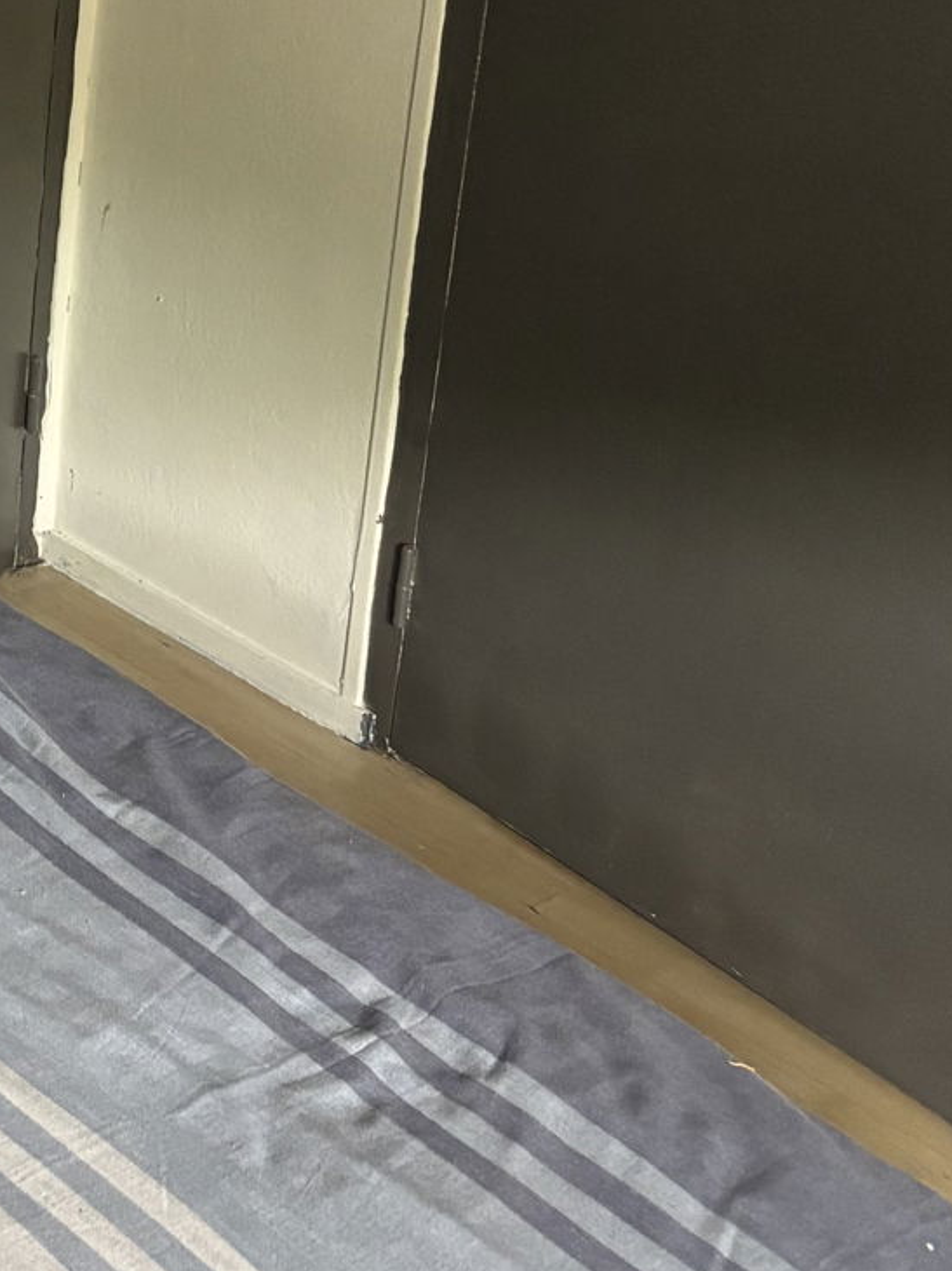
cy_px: 208
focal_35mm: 76
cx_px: -294
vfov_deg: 25.1
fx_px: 2788
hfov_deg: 18.1
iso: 500
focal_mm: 5.96
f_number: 1.6
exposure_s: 1/46
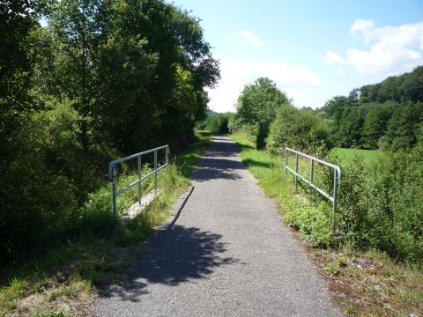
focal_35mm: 32
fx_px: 391
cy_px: 158
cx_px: 212
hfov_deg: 56.8
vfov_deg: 44.2
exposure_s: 1/320
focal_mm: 5.2
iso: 100
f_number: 4
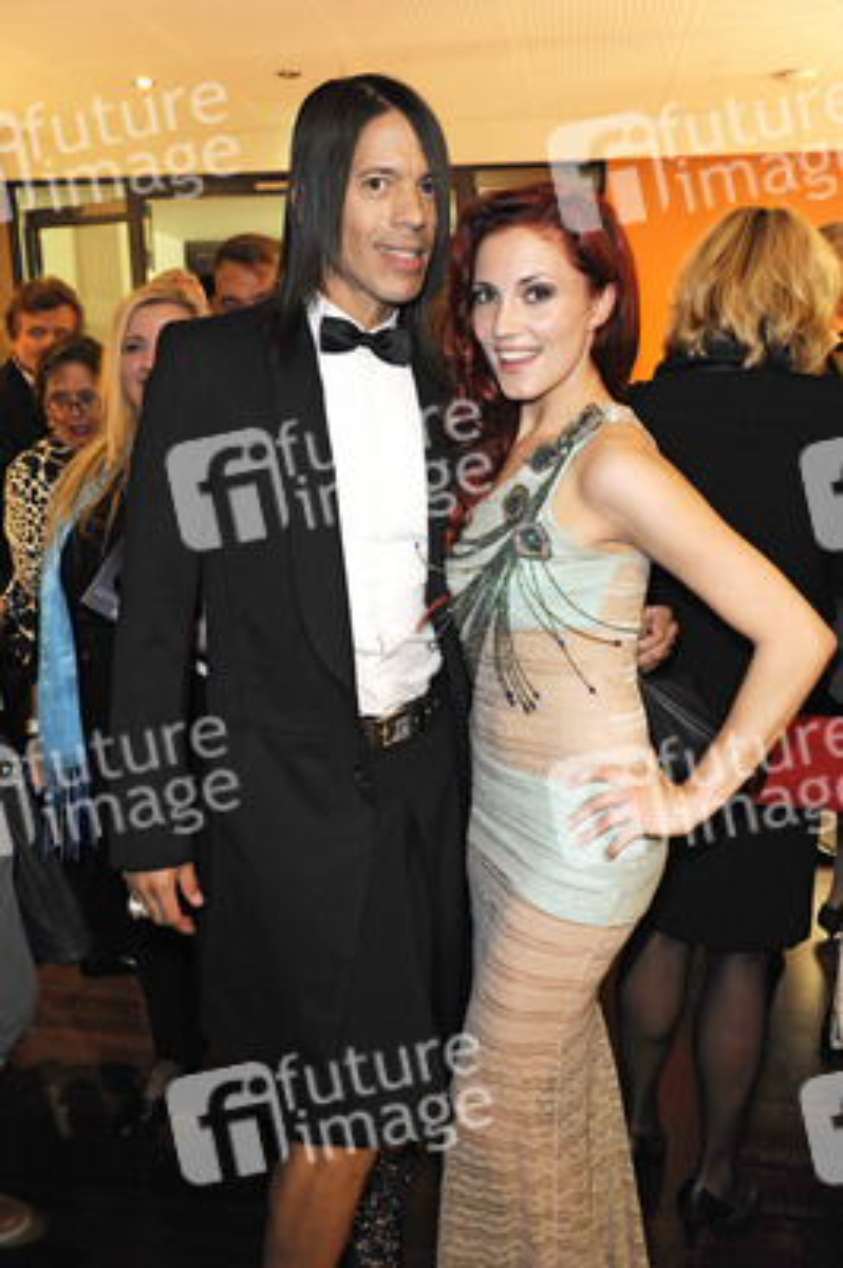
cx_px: 422
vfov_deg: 58.8
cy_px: 634
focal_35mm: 32
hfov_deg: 41.0
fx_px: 1126
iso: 1600
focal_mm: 32
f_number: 5.6
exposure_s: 1/25
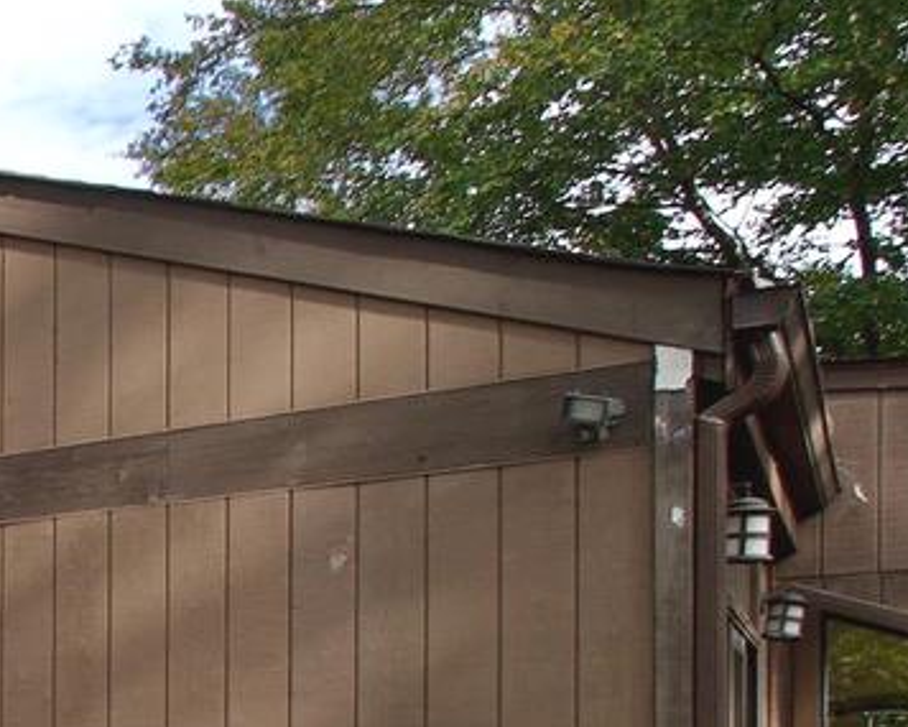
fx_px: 1532
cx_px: -877
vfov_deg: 25.2
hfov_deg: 19.6
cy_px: 753
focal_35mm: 57
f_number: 7.1
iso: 220
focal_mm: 10
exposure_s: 1/320
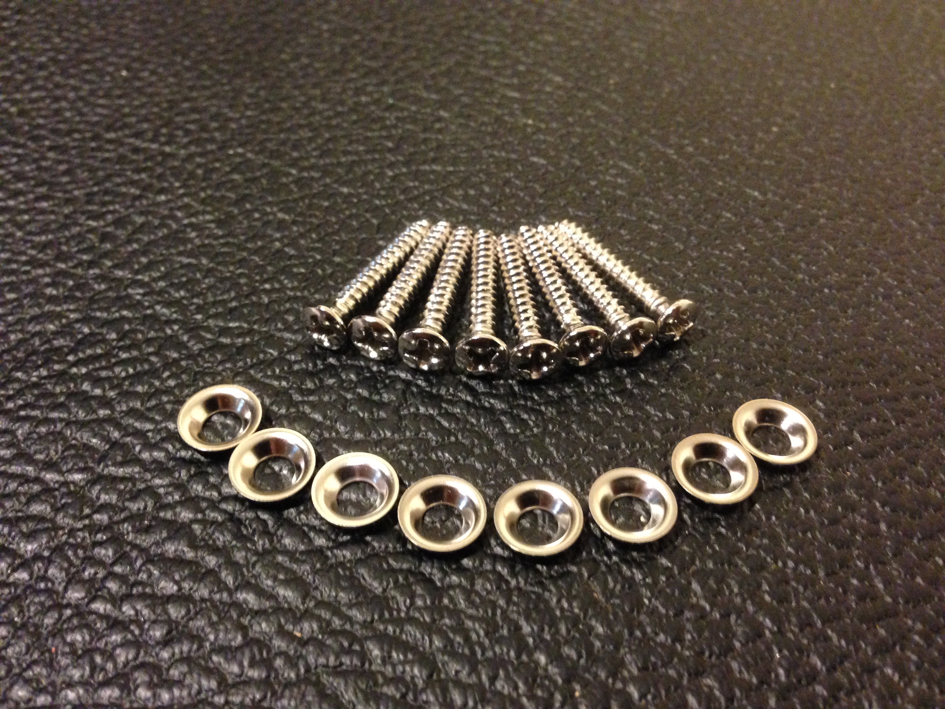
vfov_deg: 42.9
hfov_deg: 55.4
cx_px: 472
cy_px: 354
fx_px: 901
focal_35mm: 33
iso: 400
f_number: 2.4
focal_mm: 4.12
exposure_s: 1/15
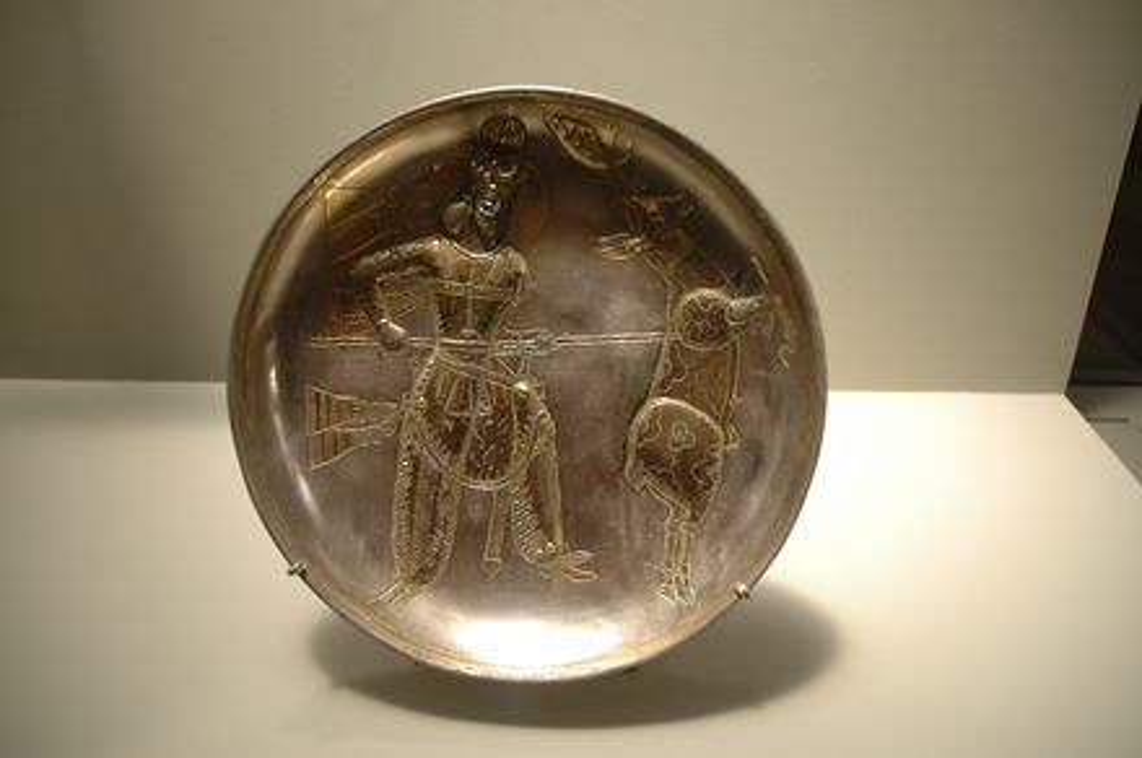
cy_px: 379
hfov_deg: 57.3
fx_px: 1045
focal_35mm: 33
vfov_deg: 39.9
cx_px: 571
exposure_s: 1/8
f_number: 3.8
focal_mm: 22
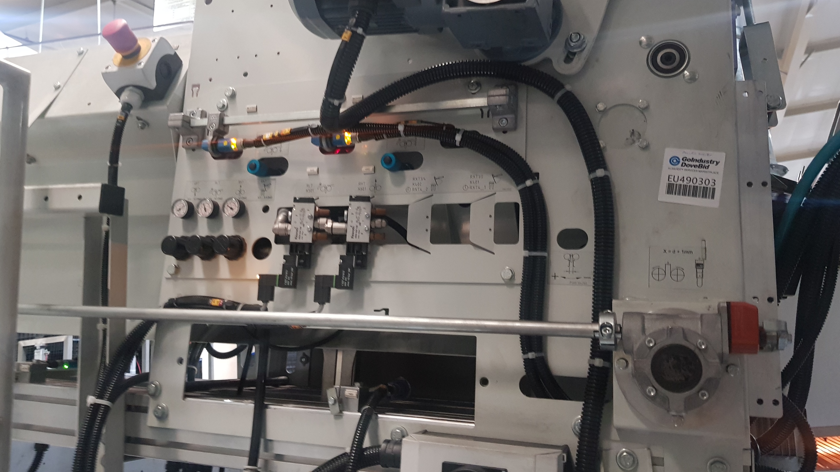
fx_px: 646
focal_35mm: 29
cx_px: 413
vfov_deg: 40.1
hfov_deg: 66.1
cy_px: 209
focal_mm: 4.3
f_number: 1.7
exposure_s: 1/10
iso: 250
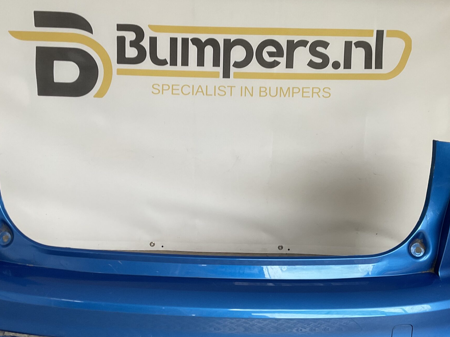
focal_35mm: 43
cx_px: 223
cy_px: 203
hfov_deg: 43.9
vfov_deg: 33.5
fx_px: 559
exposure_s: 1/60
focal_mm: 3
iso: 40
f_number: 1.8
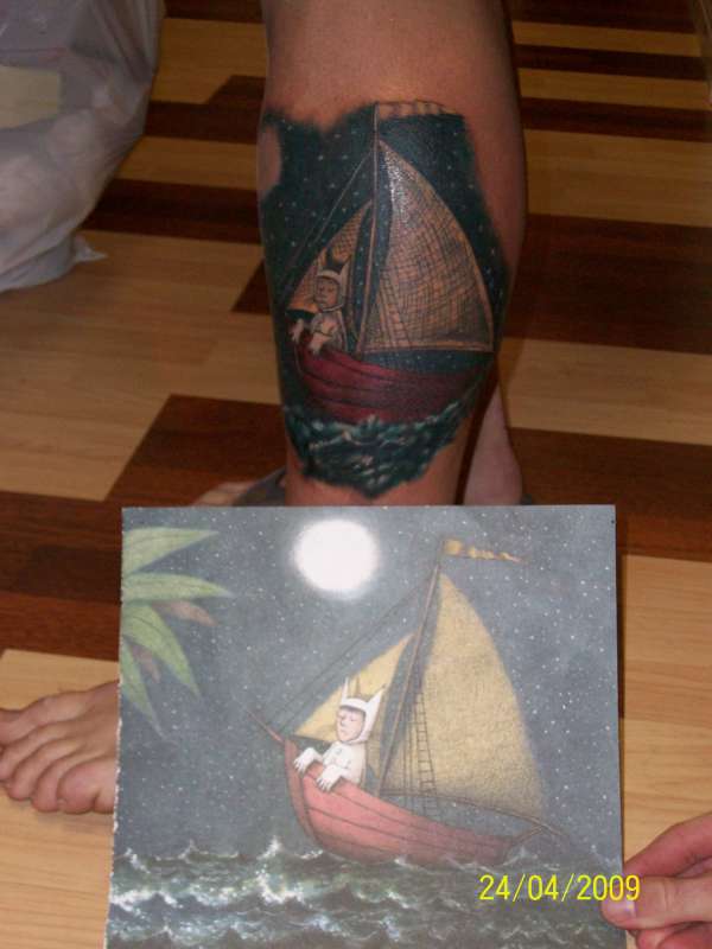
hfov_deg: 27.5
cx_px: 356
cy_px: 474
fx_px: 1454
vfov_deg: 36.2
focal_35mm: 53
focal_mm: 8.8
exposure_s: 1/70.6
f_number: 3.6
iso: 160
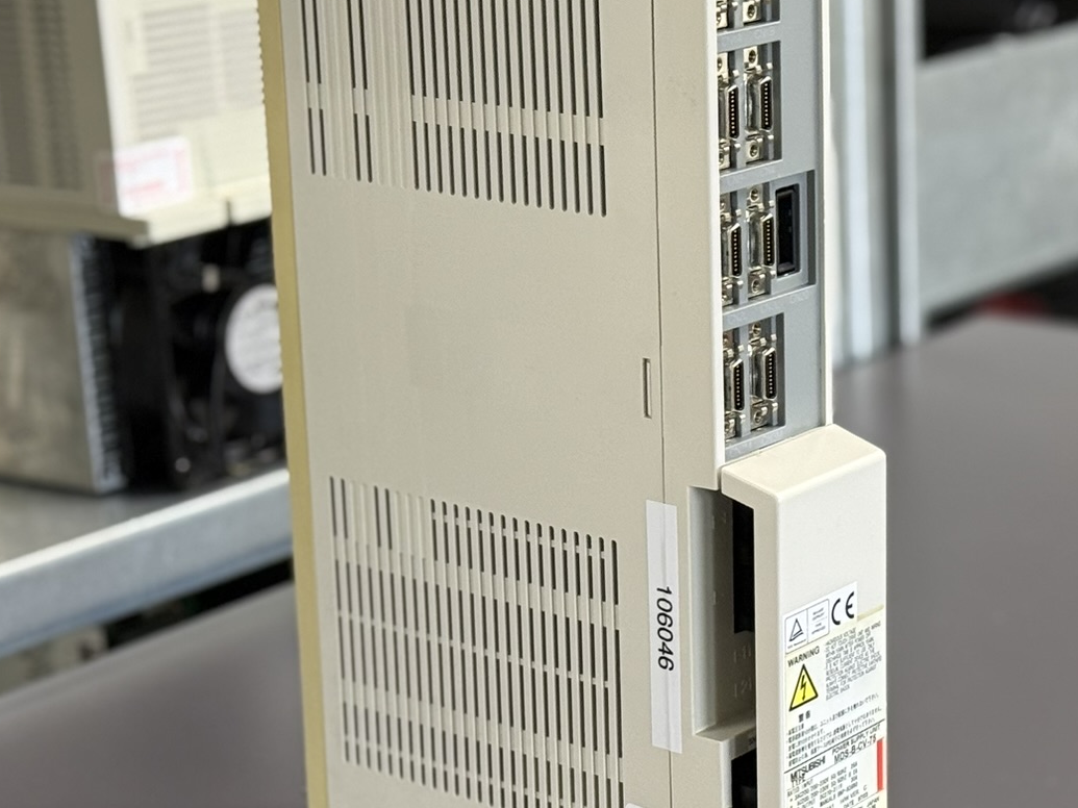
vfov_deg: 15.6
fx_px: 2958
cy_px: 393
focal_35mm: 95
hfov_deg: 20.6
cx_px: 743
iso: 200
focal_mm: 6.76
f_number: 1.78
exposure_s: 1/50
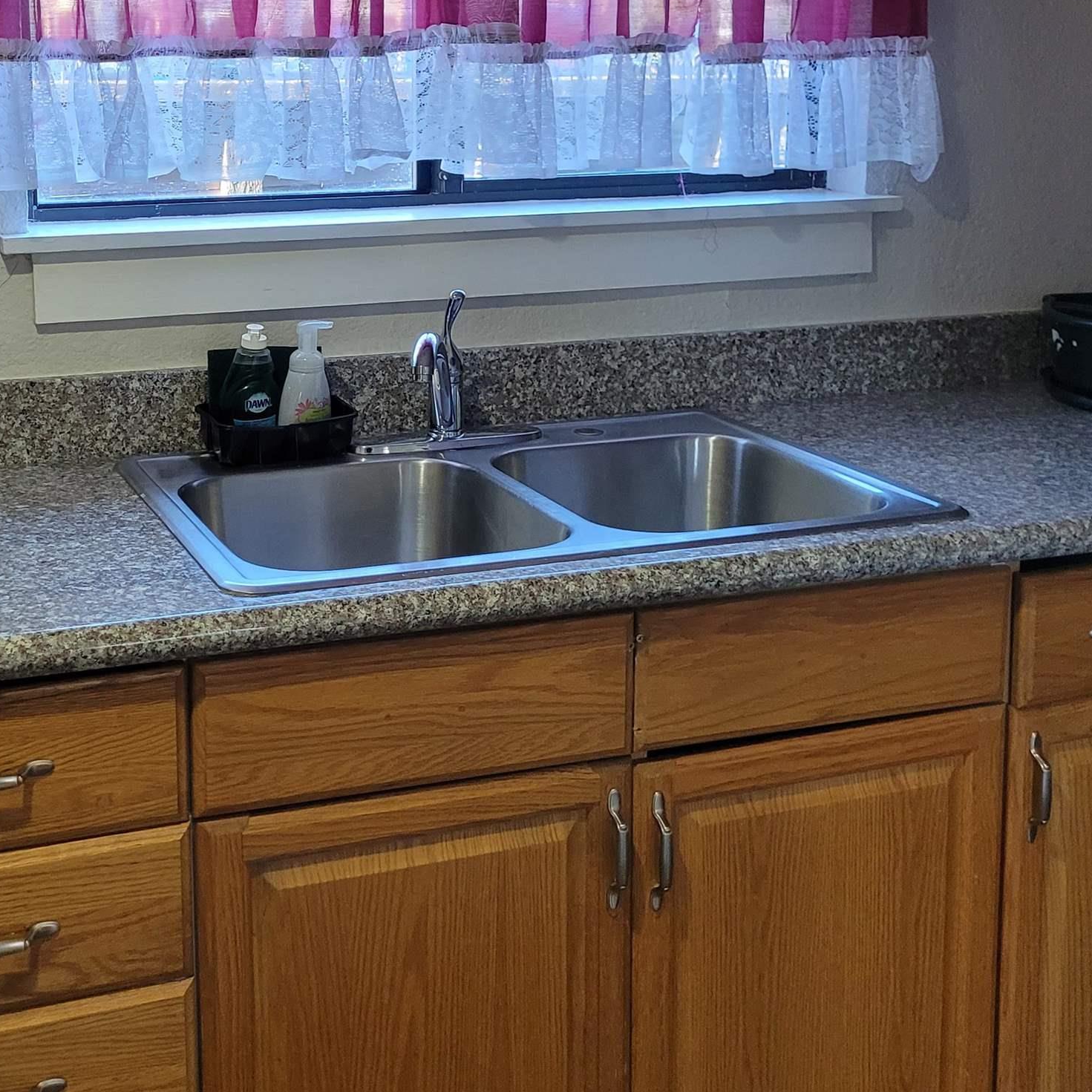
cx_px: 349
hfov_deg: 35.0
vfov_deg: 34.7
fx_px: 1713
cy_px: 297
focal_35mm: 48
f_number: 1.8
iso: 320
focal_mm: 5.4
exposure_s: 1/120
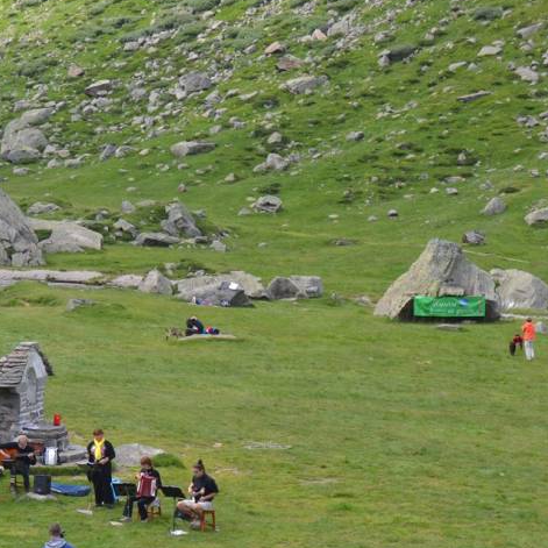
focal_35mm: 97
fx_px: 1736
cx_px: 215
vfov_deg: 17.9
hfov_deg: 17.9
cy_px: 361
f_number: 6.3
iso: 100
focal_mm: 35
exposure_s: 1/160
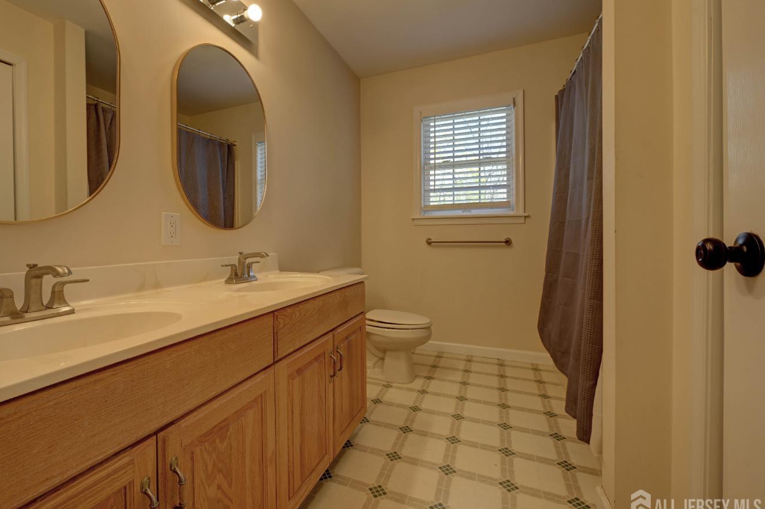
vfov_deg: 73.6
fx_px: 340
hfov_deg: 96.3
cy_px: 241
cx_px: 338
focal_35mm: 16
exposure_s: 1/20
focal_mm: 14
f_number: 9
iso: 640
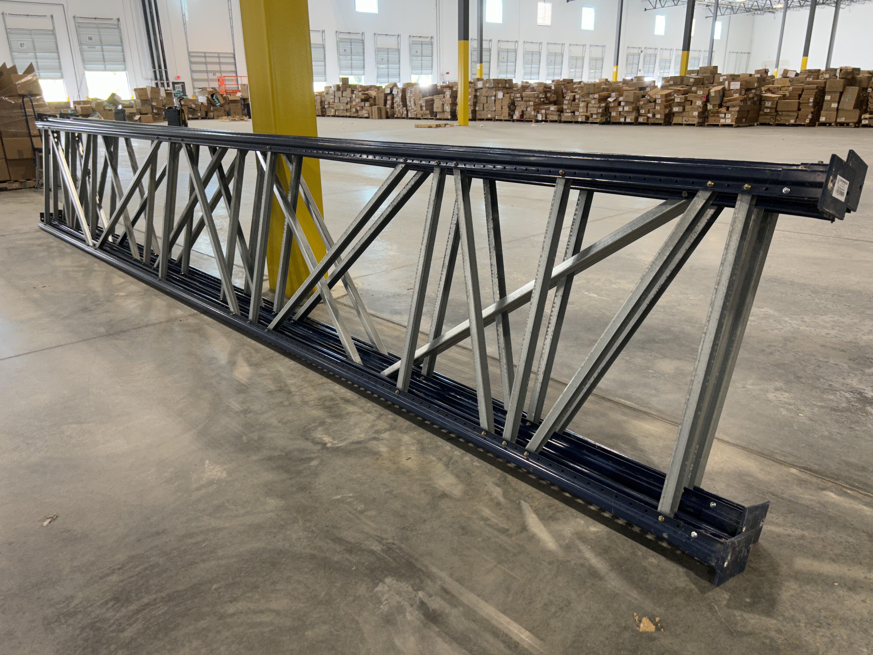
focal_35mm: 26
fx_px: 656
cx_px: 436
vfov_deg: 53.1
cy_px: 328
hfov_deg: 67.3
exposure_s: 1/60
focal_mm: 5.7
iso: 125
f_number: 1.5
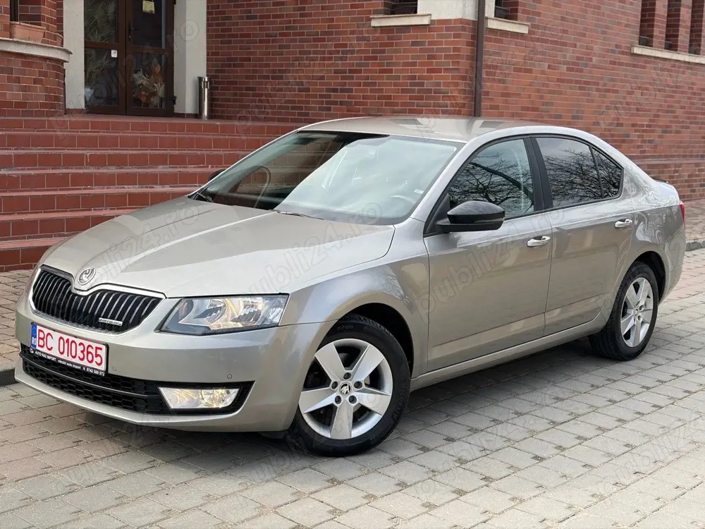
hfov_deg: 36.8
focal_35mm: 52
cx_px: 352
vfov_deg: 28.0
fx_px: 1059
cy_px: 264
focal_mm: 5.96
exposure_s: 1/1422
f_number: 1.6
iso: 40
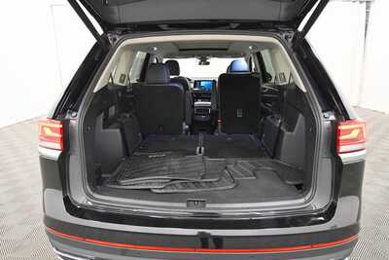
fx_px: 238
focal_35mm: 22
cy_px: 130
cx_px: 194
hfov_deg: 78.6
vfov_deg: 57.3
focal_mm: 15
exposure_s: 1/125
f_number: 5
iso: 3200
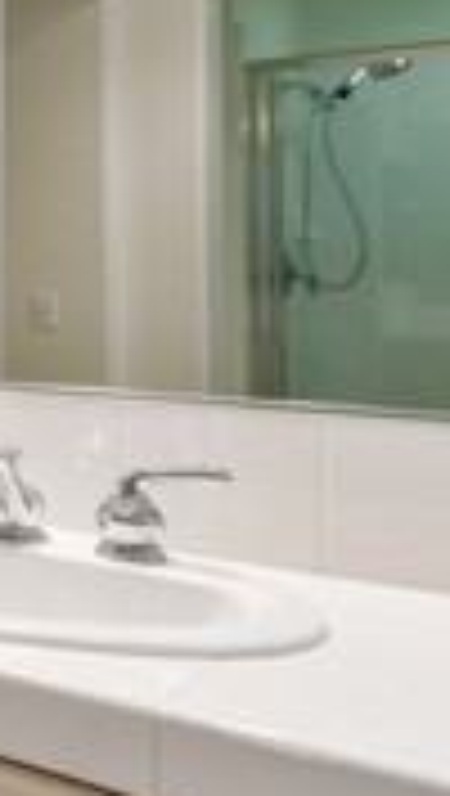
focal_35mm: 53
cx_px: -806
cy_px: 261
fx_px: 1121
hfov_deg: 12.5
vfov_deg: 38.7
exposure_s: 1/200
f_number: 2.8
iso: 400
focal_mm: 14
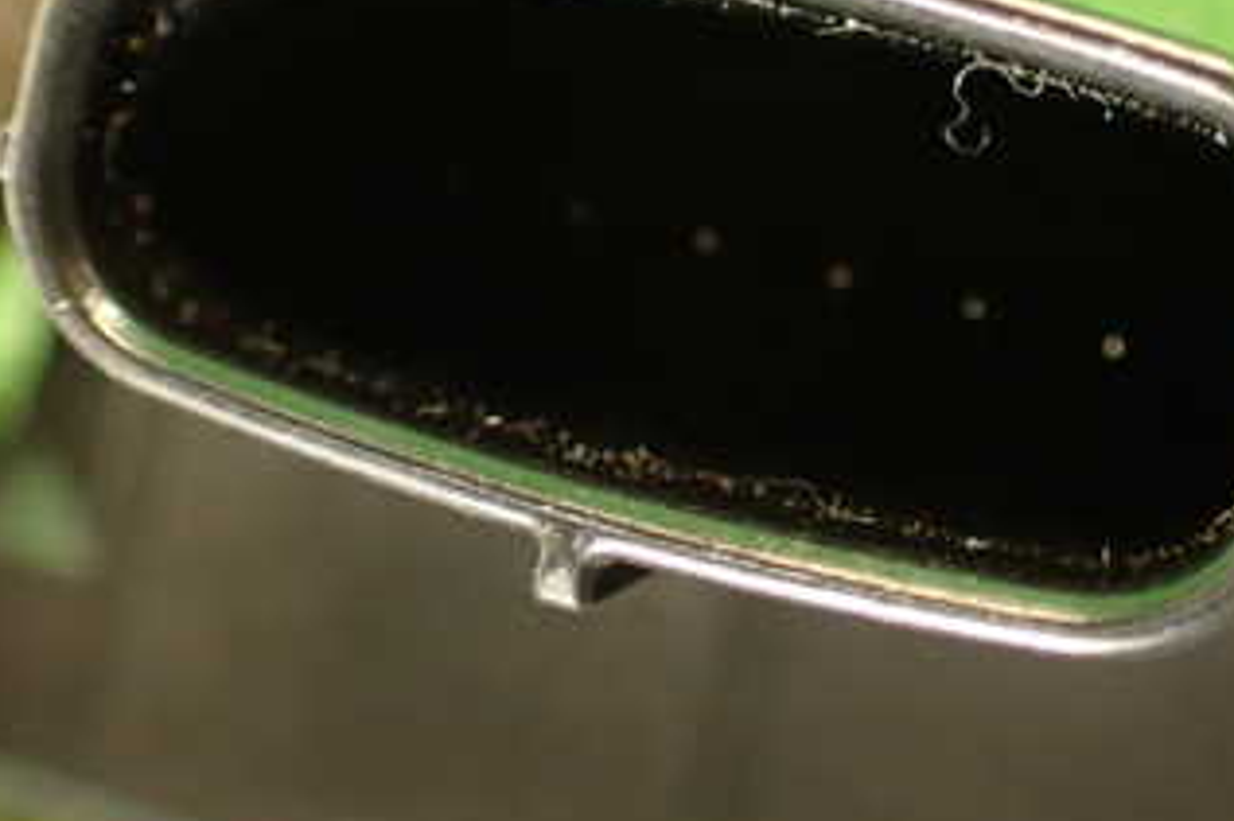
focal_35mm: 63
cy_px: 230
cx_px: 712
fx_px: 2158
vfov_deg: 21.4
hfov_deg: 31.9
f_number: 2.4
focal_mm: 5.79
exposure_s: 1/30
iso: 640
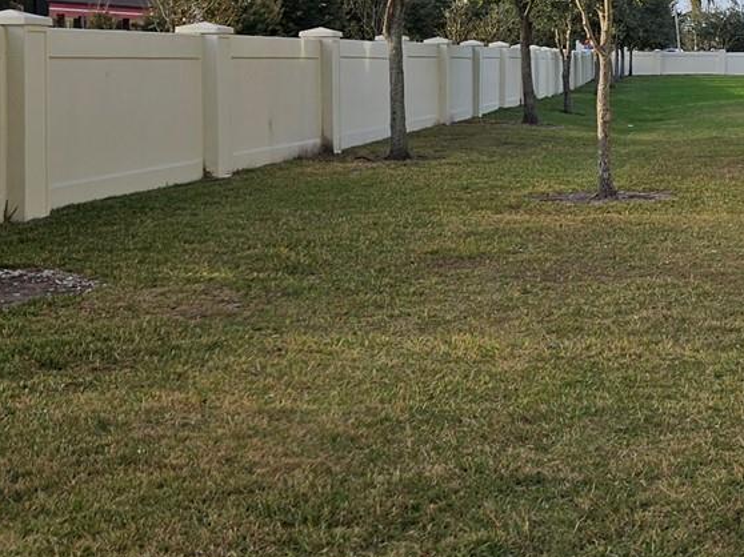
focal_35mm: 66
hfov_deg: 27.0
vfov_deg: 21.8
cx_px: 820
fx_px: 1418
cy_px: 72
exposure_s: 1/848
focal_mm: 5.4
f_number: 1.8
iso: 25
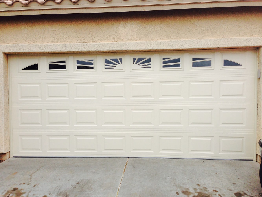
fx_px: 250
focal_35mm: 33
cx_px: 131
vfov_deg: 43.0
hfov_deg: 55.3
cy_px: 98
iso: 50
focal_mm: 4.12
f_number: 2.4
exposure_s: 1/874
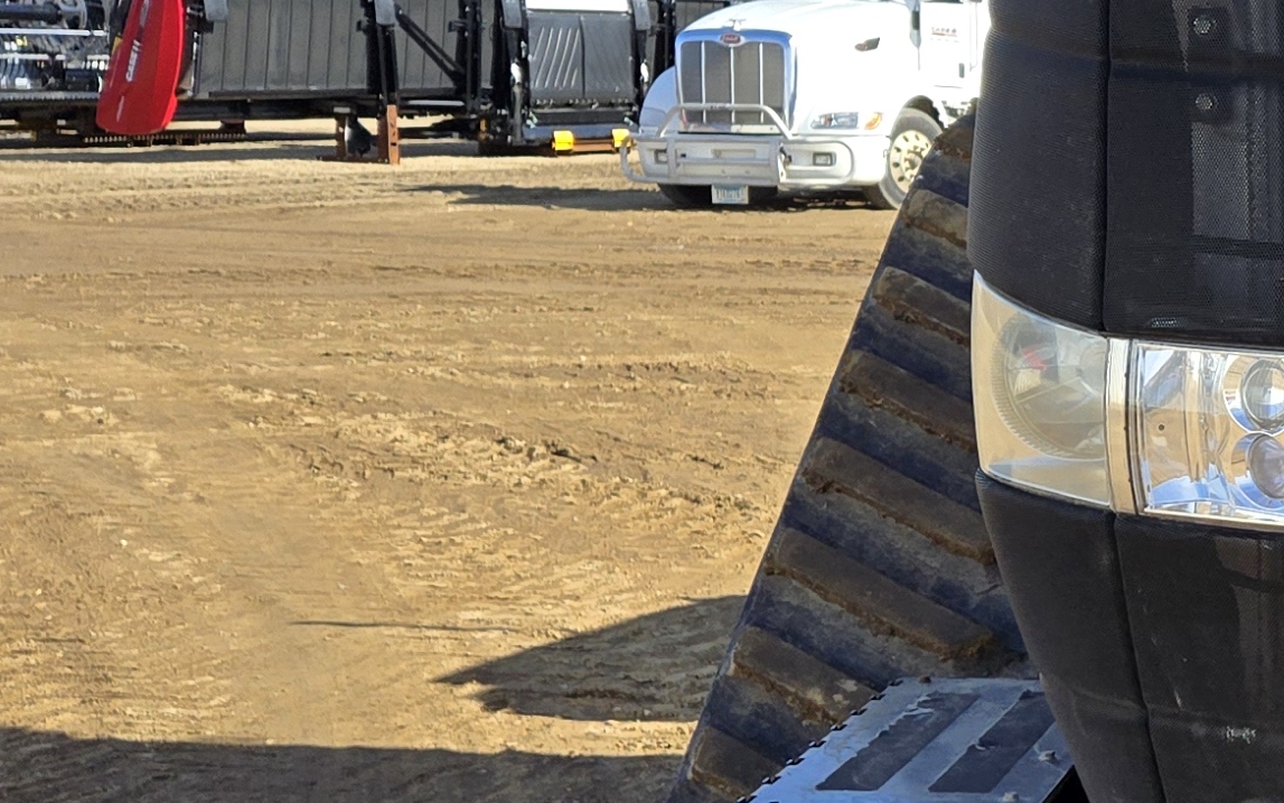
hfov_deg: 21.2
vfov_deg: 15.3
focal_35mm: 85
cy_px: 533
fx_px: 2975
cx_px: 1830
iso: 25
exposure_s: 1/1000
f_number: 1.8
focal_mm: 5.4
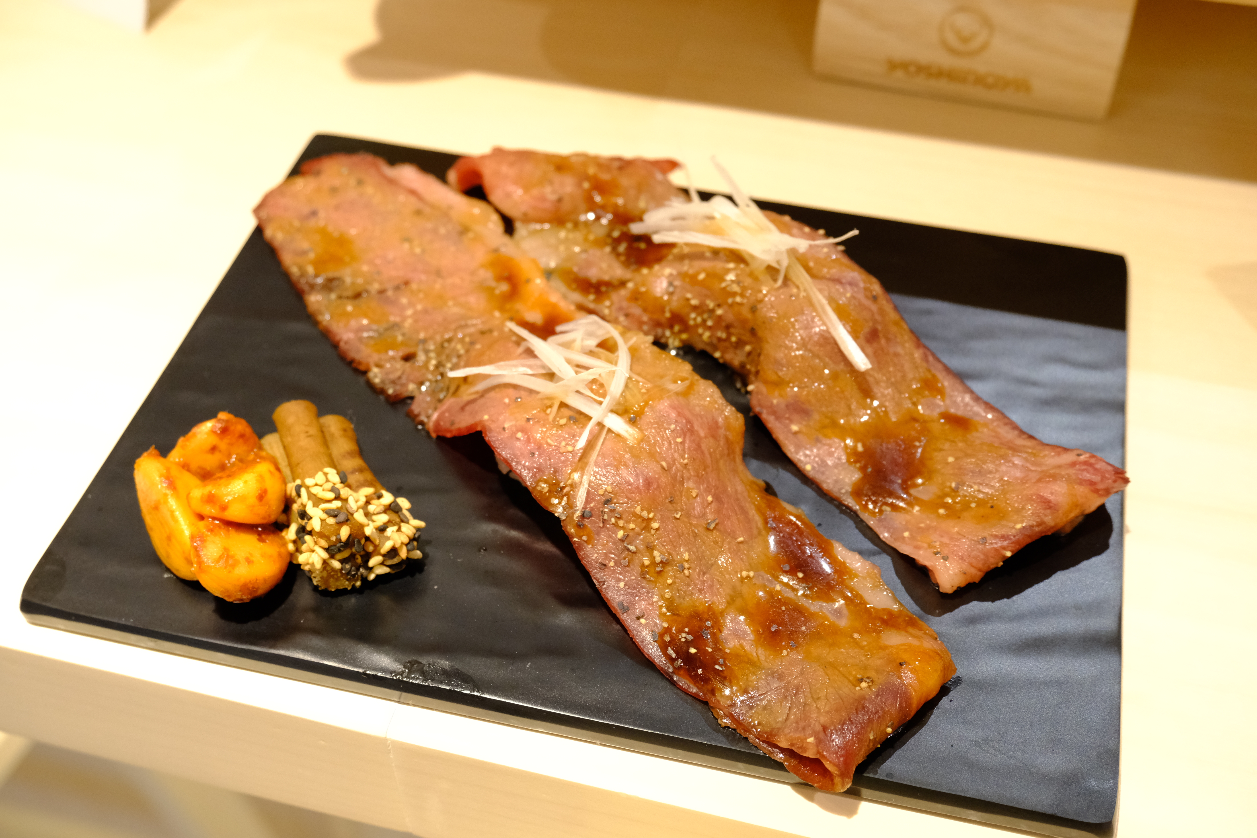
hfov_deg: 46.4
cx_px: 628
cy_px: 419
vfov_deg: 31.9
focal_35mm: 42
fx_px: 1466
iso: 2000
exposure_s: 1/70
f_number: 5.6
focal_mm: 28
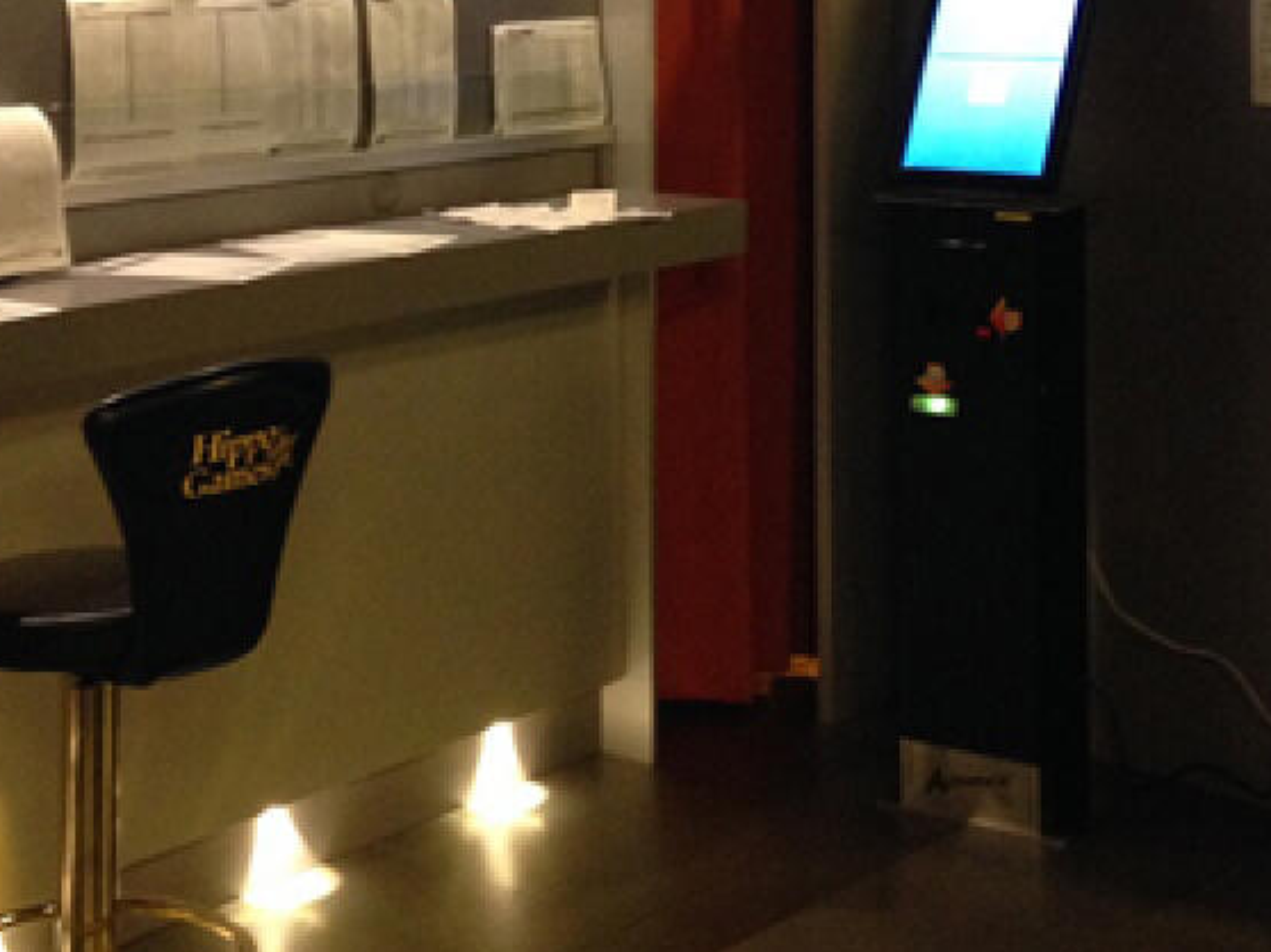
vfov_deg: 20.0
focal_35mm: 71
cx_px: 494
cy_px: -34
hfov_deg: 27.3
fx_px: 2606
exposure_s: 1/20
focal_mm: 4.12
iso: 250
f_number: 2.4
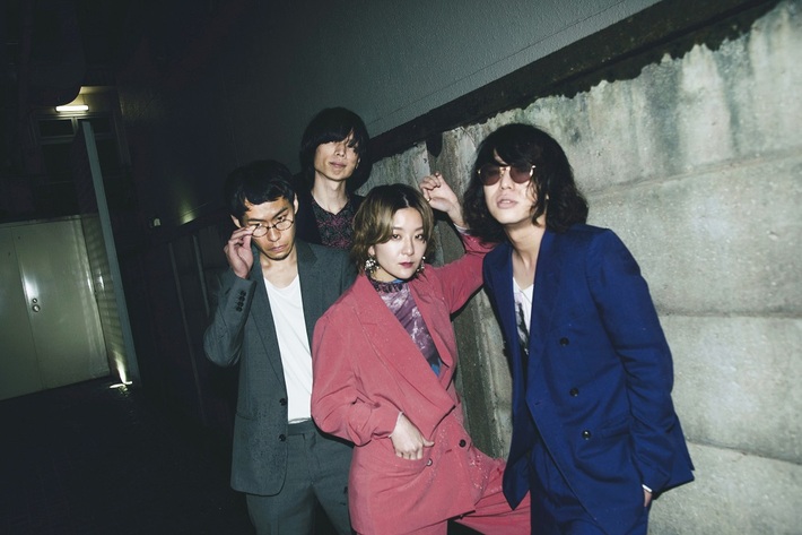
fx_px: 713
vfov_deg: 41.1
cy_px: 268
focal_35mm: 32
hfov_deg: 58.7
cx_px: 401
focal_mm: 32
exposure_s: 1/125
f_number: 4.5
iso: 800
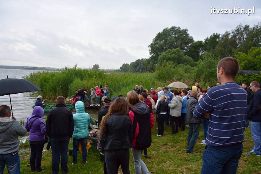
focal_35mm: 27
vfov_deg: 48.0
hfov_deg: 67.3
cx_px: 130
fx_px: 196
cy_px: 87
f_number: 4
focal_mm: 18
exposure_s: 1/60
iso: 450
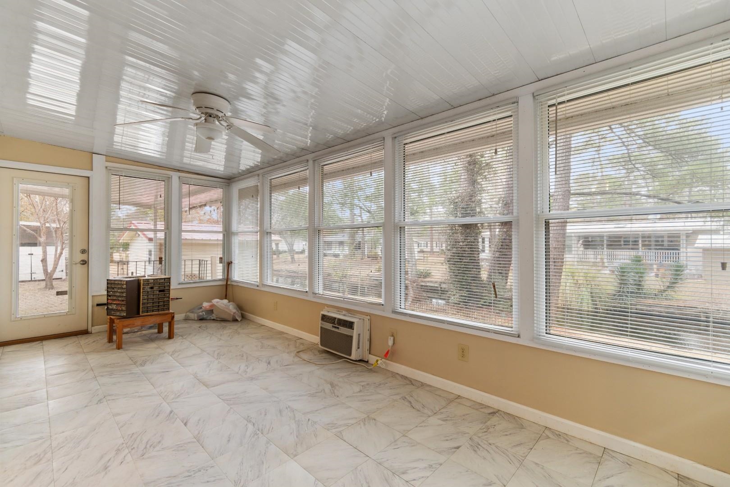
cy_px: 244
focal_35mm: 15
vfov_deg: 77.3
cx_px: 365
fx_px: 304
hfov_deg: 100.4
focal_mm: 10
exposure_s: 1/6
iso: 100
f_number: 4.5
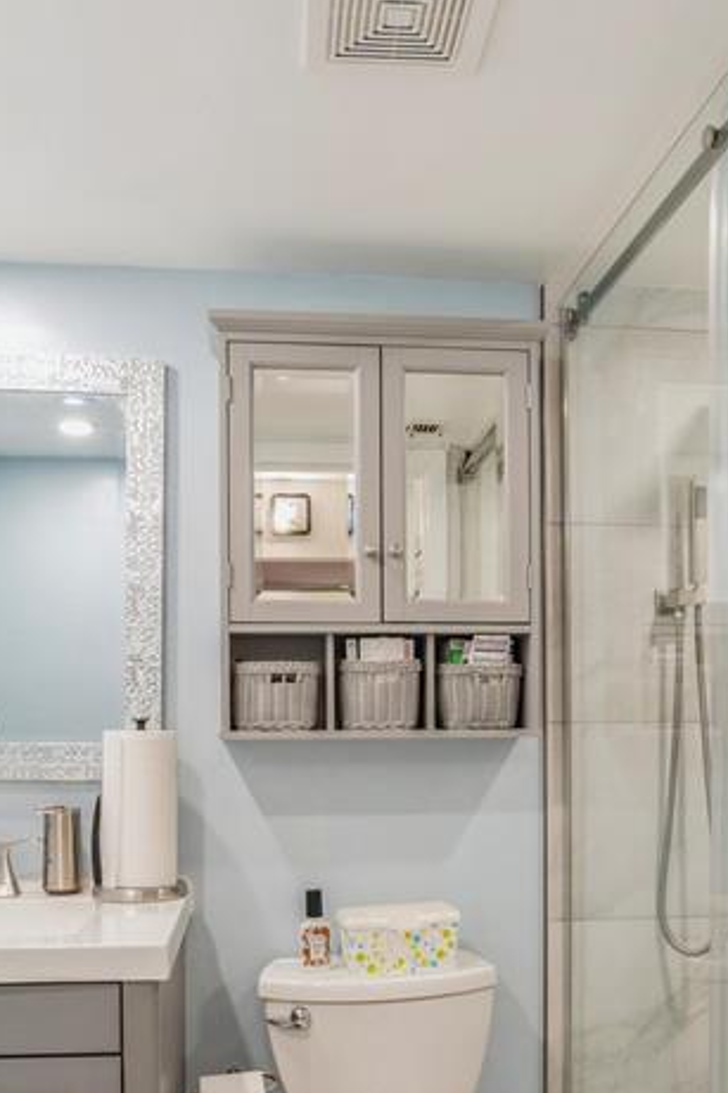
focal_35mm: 30
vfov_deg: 61.3
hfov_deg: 43.6
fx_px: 911
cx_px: 366
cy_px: 664
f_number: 9
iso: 200
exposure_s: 1/4
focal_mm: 12
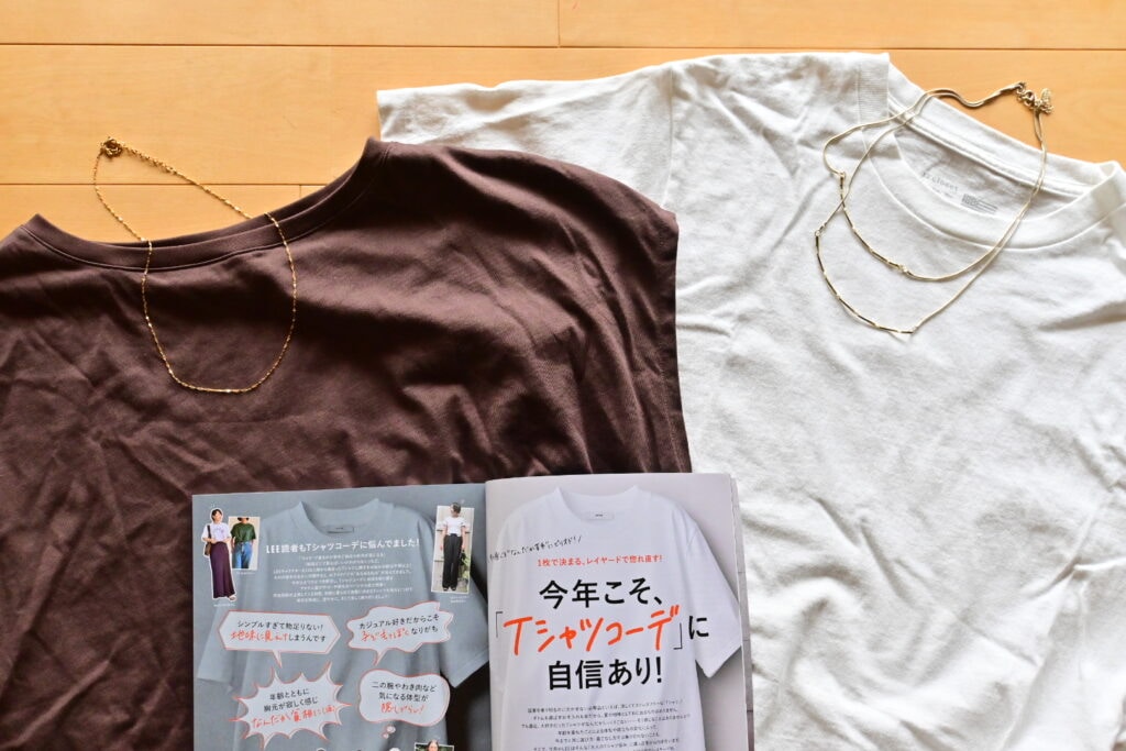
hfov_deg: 46.4
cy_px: 376
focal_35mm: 42
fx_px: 1314
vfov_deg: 31.9
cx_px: 563
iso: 1600
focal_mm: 28
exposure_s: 1/320
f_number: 5.6
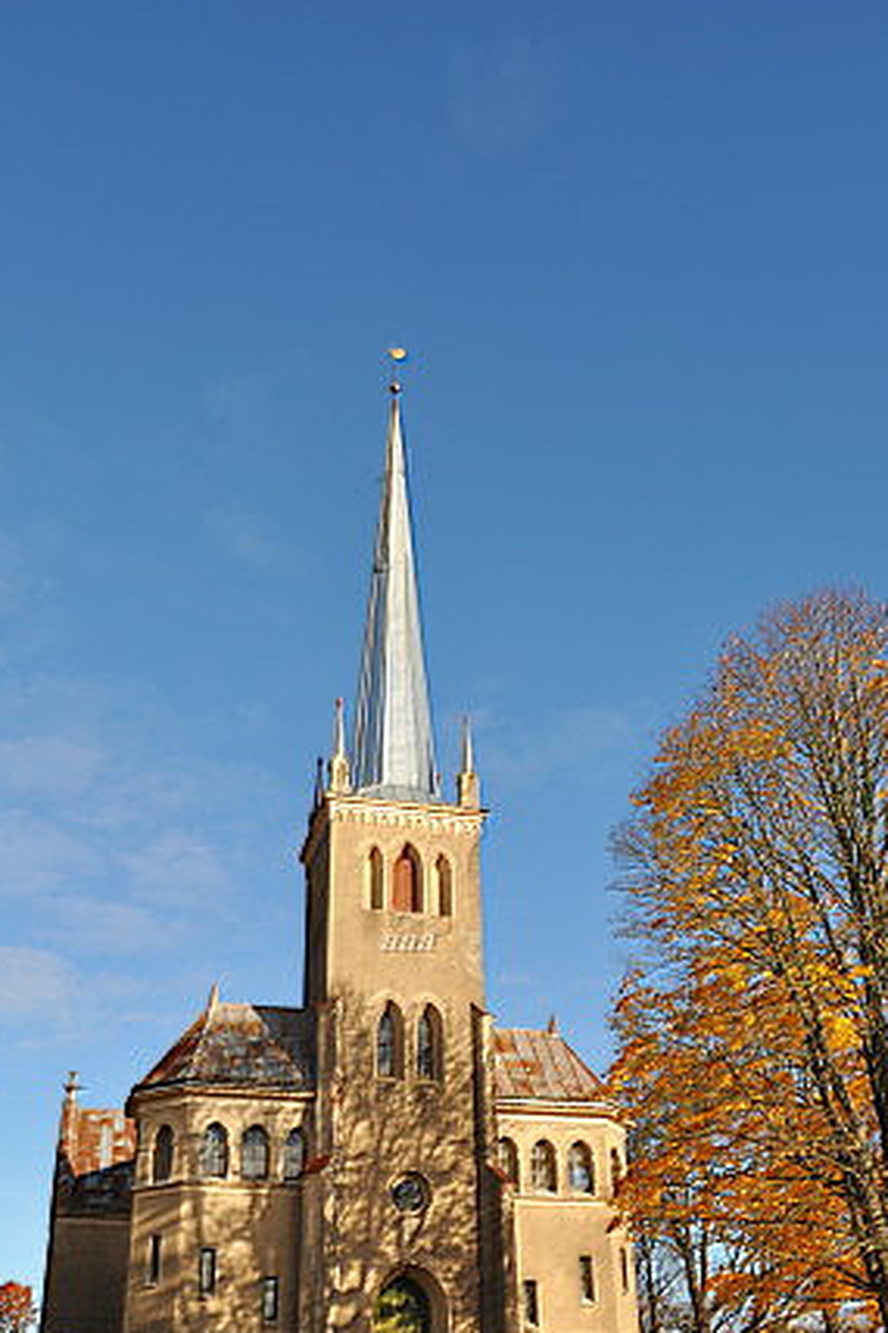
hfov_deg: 37.8
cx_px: 456
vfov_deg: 54.0
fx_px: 1296
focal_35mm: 35
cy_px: 814
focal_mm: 18
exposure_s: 1/320
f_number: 9
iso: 200
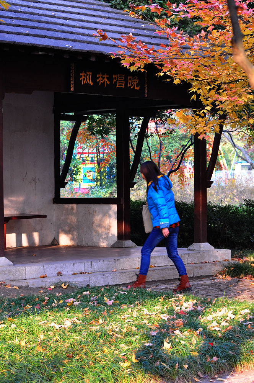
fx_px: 1114
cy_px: 192
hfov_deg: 13.0
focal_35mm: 105
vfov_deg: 19.5
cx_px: 127
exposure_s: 1/100
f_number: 4.5
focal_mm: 70
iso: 640
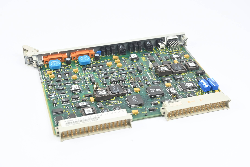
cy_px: 84
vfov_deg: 25.1
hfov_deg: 36.9
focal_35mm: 54
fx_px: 375
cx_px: 125
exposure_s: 1/60
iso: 360
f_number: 6.3
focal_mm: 36
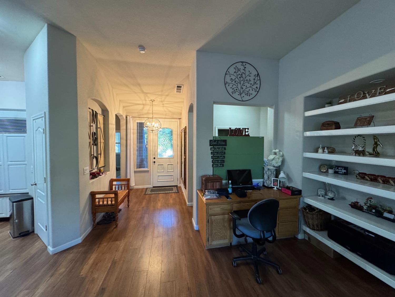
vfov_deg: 85.7
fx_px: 160
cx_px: 198
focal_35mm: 14
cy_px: 148
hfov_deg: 102.1
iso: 250
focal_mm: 2.22
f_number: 2.2
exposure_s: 1/60
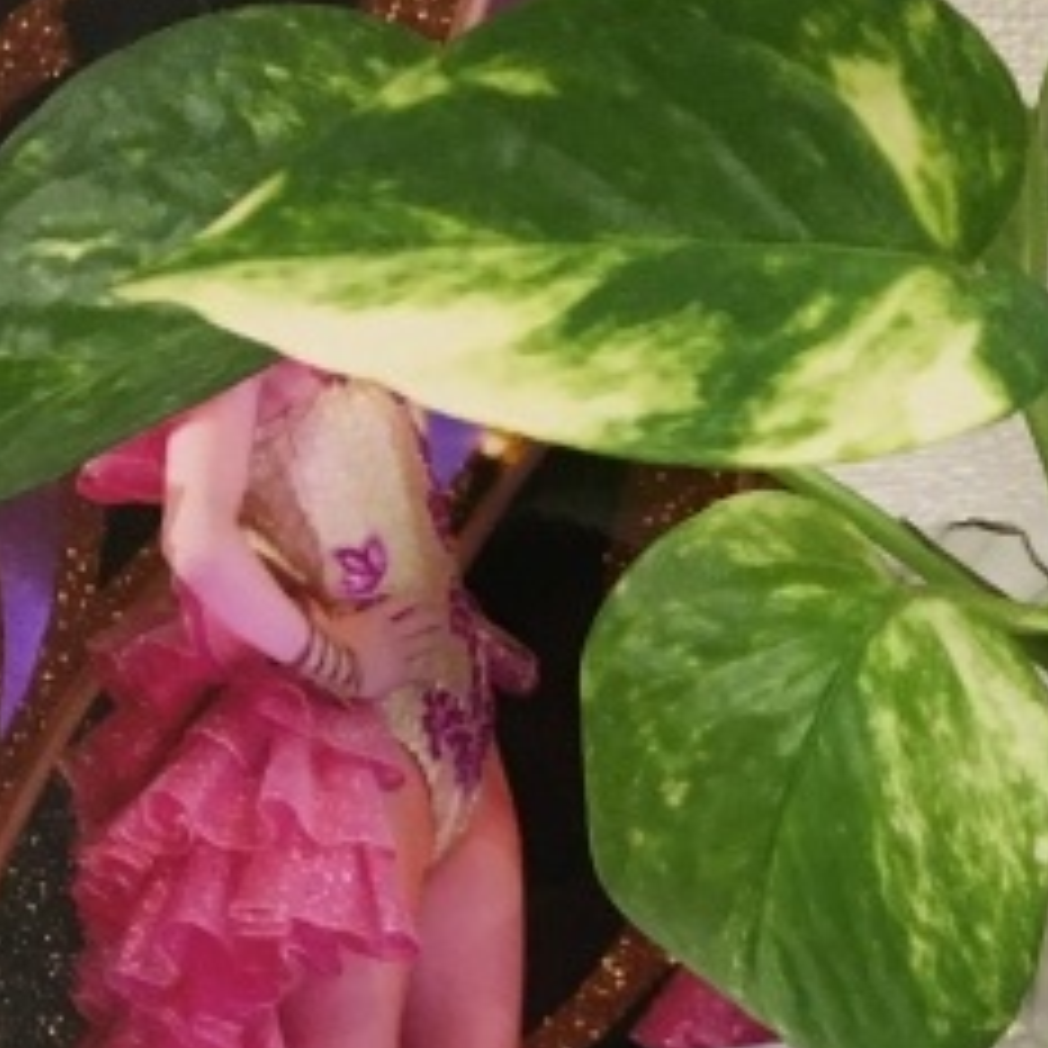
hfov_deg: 19.3
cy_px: 1408
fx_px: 3014
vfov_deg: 18.2
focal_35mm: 88
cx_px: 981
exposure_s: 1/30
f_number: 2.2
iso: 160
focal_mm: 4.15
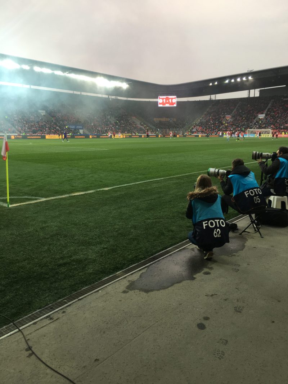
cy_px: 192
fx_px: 322
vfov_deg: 61.7
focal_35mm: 29
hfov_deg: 48.2
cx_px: 144
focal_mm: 4.15
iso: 40
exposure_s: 1/100
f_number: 2.2
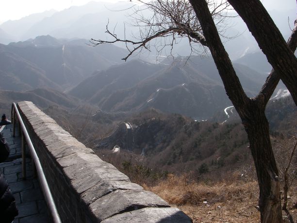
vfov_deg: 37.7
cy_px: 112
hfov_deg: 49.0
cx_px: 148
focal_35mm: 38
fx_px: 326
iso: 64
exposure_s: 1/160
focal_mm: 6.3
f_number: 6.6
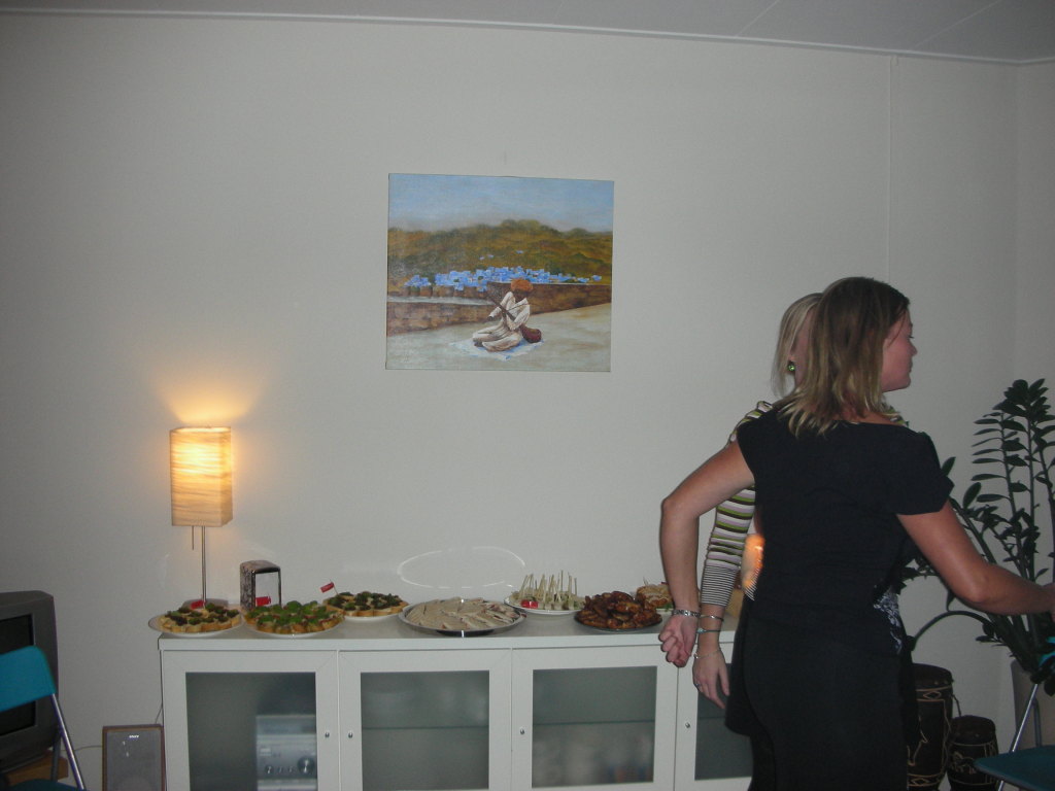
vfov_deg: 40.7
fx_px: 1067
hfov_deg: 52.6
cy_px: 396
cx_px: 528
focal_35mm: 35
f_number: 3
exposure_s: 1/60.1
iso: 116
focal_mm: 5.8
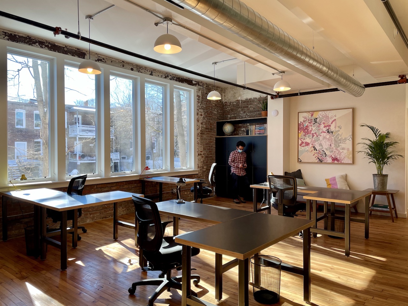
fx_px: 306
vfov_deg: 53.1
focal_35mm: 26
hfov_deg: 67.3
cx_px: 204
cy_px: 153
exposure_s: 1/131
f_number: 1.6
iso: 32
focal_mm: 4.2
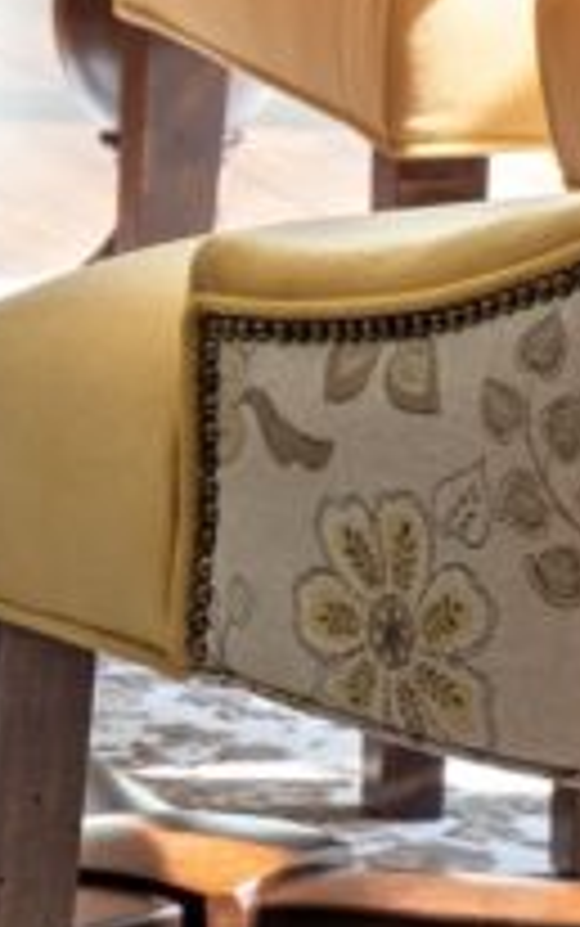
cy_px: -310
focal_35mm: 472
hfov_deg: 2.8
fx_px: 11921
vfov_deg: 4.4
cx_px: -31
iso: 400
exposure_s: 1/18
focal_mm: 55
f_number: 8
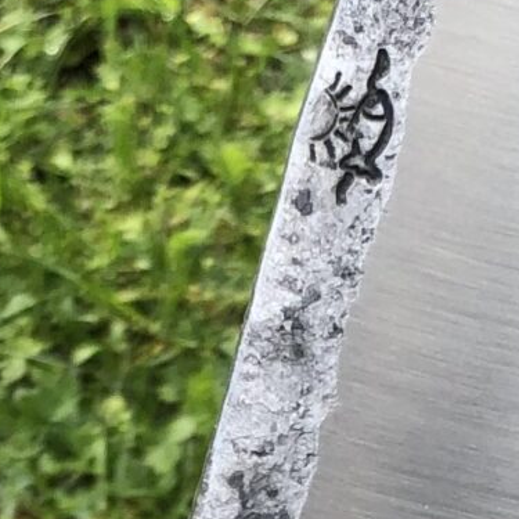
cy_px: 732
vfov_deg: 10.1
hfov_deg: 10.3
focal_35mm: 169
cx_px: 244
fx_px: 2867
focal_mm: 4
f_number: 1.8
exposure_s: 1/237
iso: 20
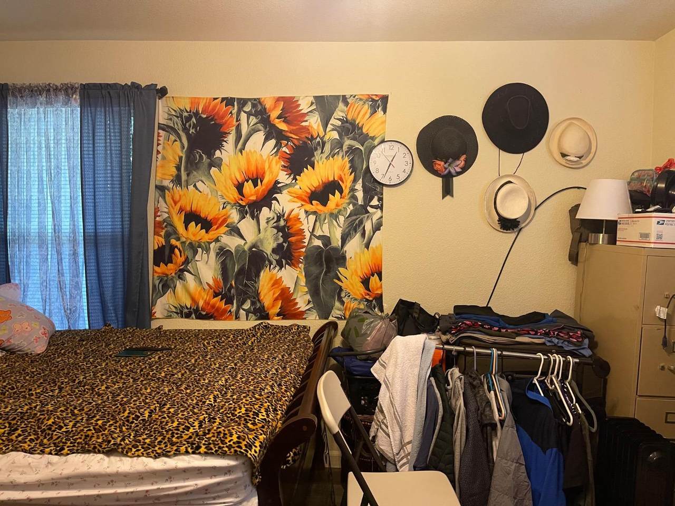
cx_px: 338
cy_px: 253
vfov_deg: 54.9
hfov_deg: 69.4
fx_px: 487
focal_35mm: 25
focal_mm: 5.1
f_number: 1.6
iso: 500
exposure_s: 1/60
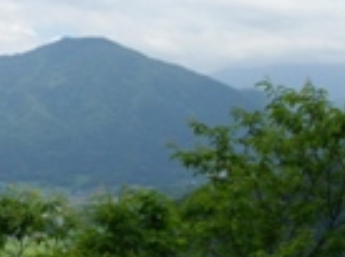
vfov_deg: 14.0
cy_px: 88
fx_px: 1044
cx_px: 3
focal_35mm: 105
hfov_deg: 18.3
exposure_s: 1/640
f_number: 5.5
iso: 100
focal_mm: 5.7
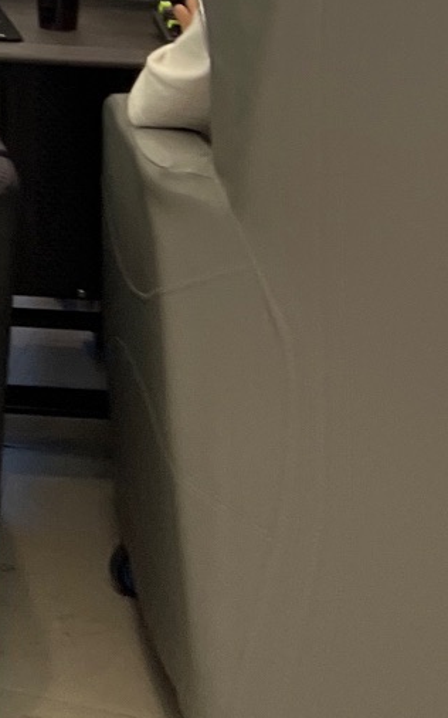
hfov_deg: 11.0
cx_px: -427
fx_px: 2131
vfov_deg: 16.5
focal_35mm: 109
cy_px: -508
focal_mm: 5.7
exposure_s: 1/85
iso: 64
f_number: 1.5
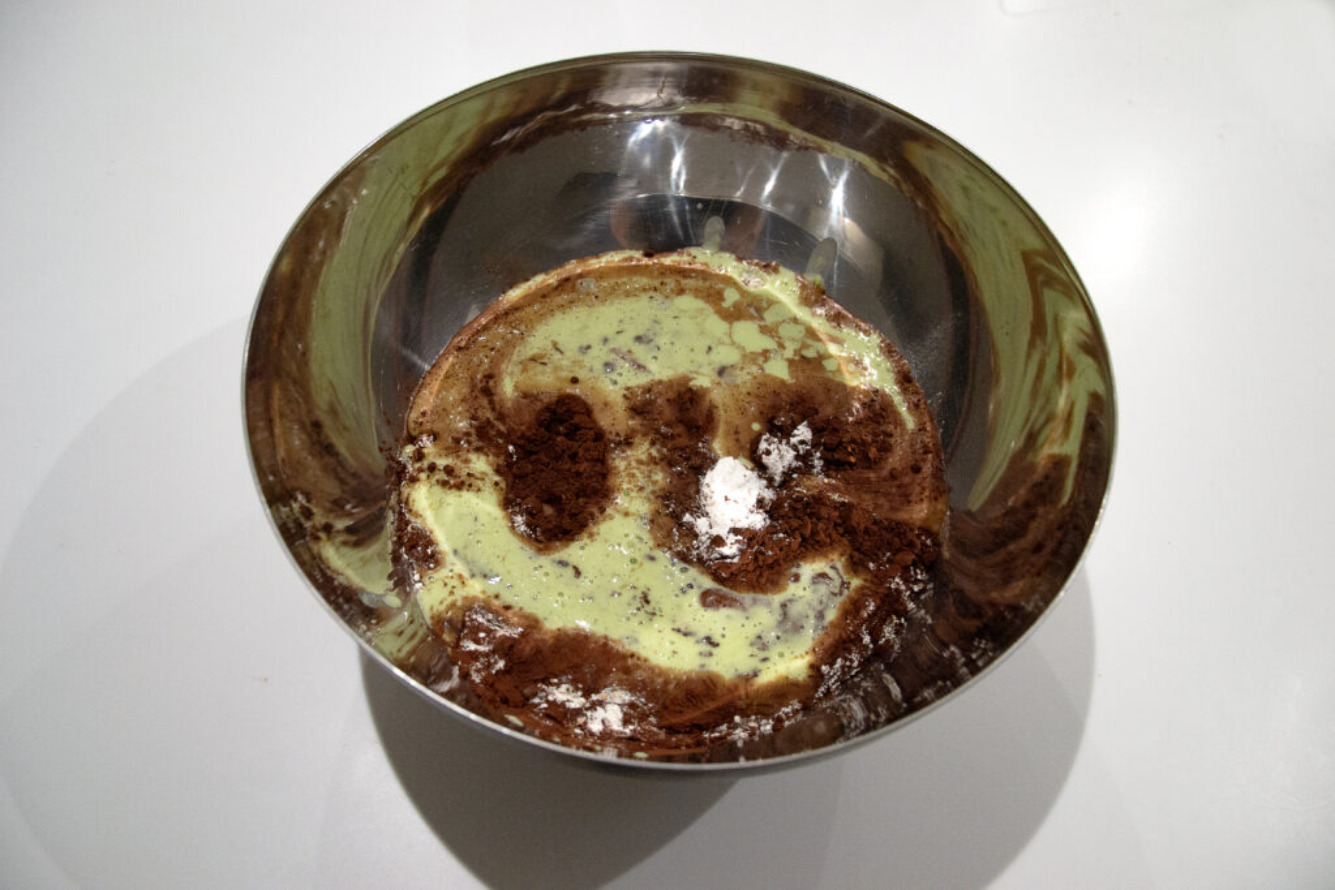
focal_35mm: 27
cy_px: 445
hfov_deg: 67.4
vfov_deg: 47.9
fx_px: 1001
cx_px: 668
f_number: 3.5
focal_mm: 18
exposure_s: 1/50
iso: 400
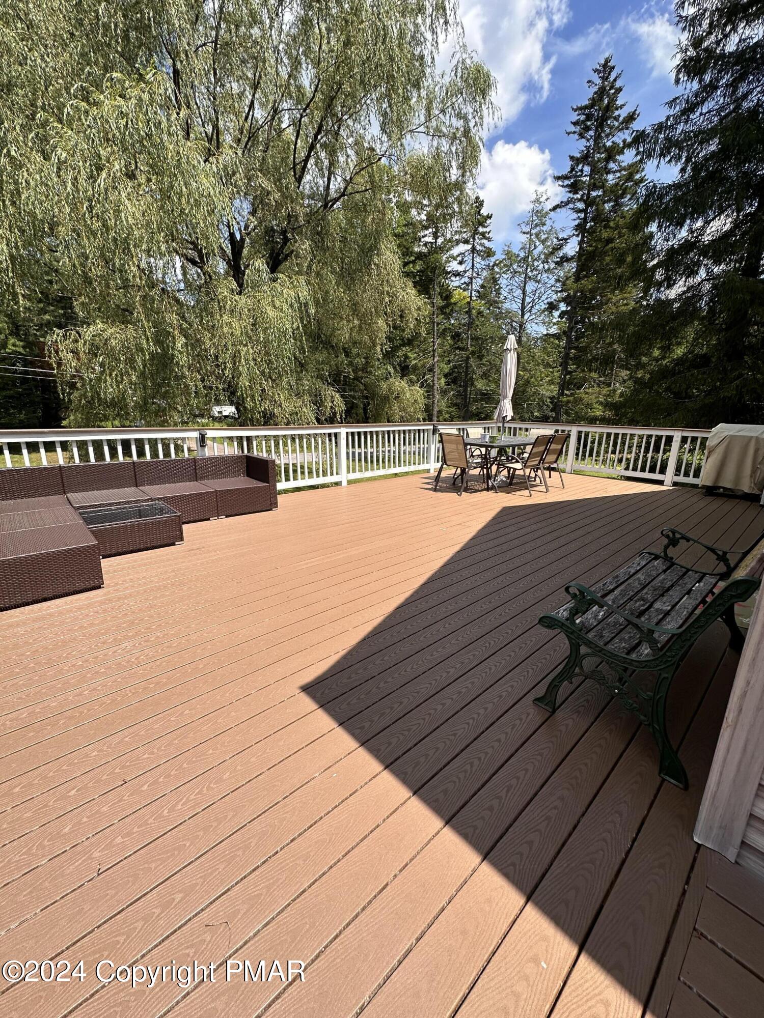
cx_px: 382
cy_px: 509
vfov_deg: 102.1
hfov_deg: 85.7
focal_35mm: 14
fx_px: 412
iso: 50
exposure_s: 1/1082
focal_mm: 2.22
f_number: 2.2
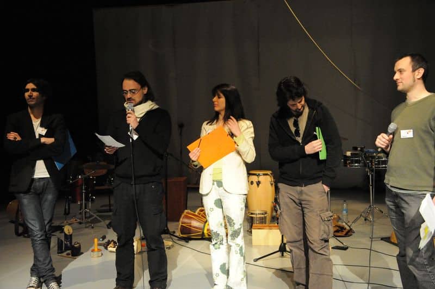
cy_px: 144
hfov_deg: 43.6
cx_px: 218
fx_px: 543
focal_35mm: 45
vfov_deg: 29.8
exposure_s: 1/125
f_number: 7.1
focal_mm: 45
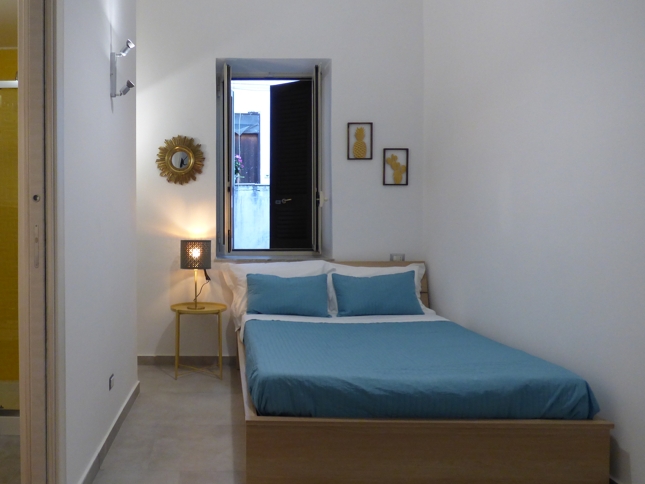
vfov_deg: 49.7
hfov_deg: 61.5
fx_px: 522
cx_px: 201
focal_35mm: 28
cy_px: 233
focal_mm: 3.58
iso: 250
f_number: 2.8
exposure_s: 1/60
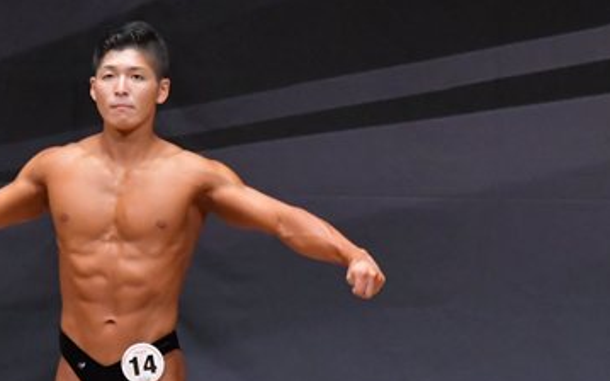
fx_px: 10419
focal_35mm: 627
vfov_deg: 2.1
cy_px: 352
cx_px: 205
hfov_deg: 3.4
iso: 6400
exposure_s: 1/400
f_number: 5.6
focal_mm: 190
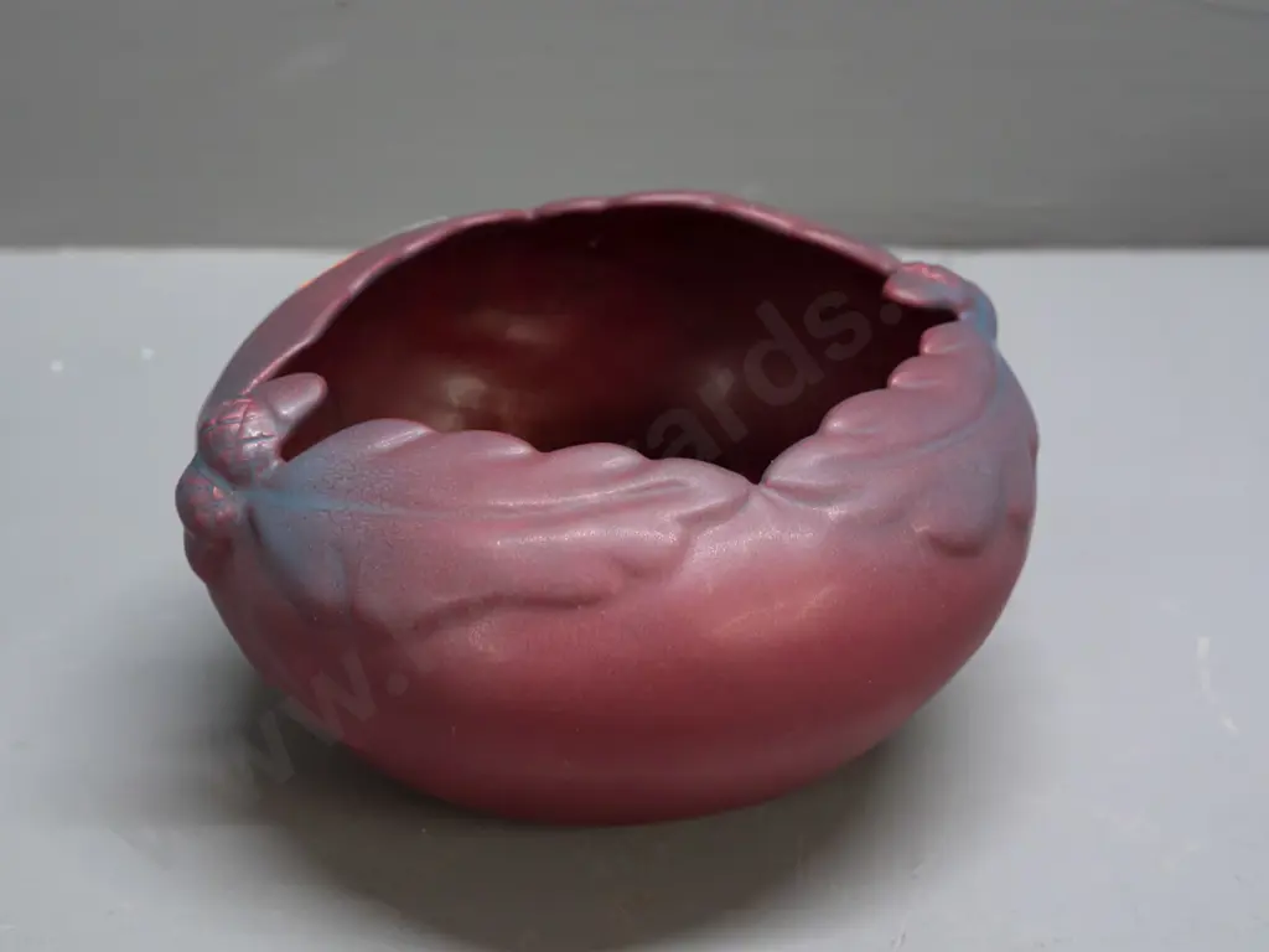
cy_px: 476
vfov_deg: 24.4
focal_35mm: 60
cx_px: 634
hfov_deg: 32.2
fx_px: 2200
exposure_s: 1/80
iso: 3200
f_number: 5.6
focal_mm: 30
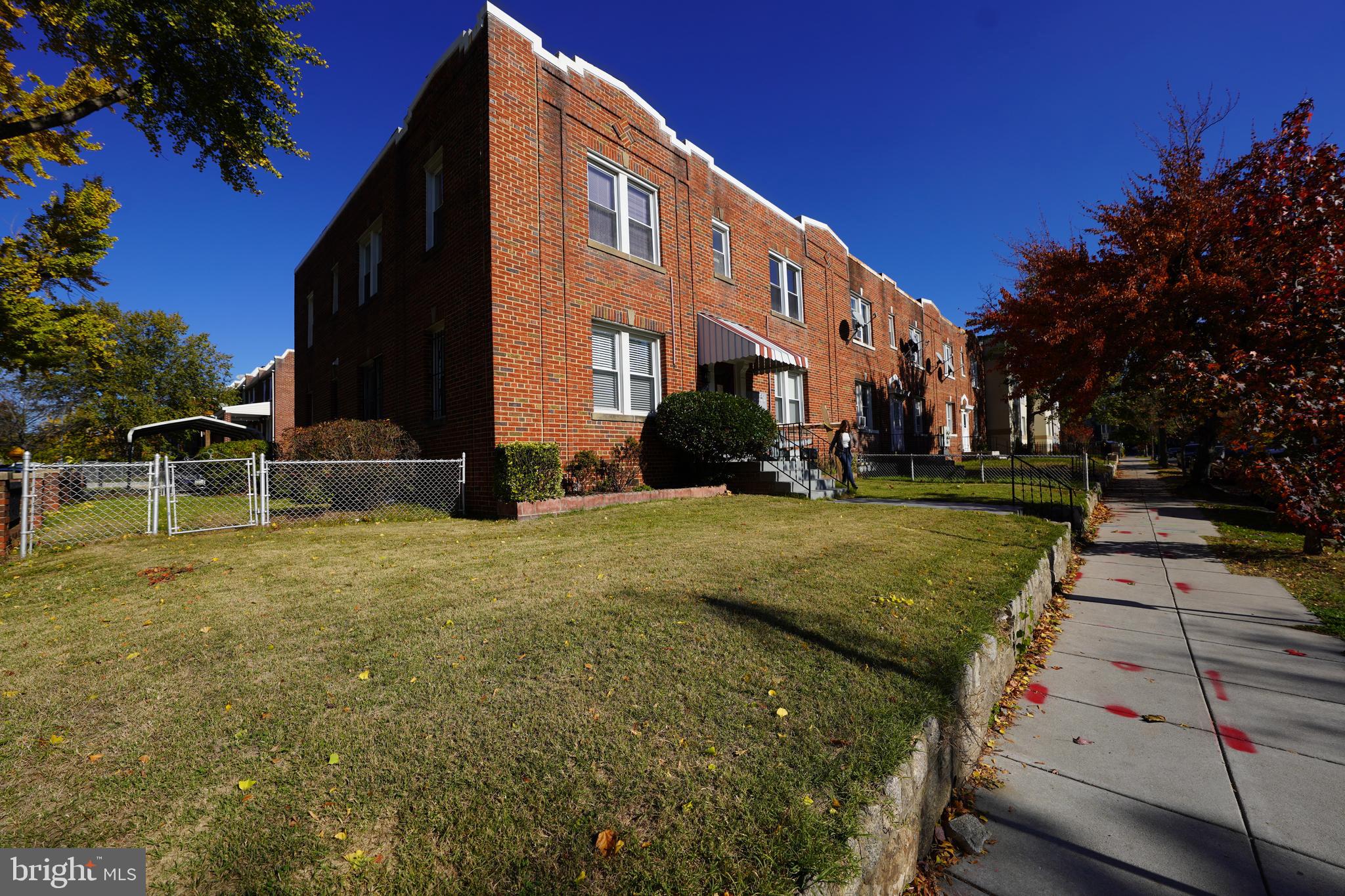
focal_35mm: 13
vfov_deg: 85.4
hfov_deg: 108.3
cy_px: 448
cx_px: 672
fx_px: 486
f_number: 5
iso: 100
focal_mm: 13
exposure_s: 1/1000
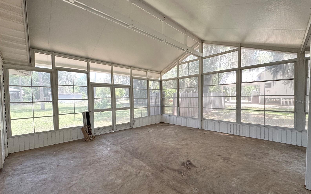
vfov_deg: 74.7
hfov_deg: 101.5
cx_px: 157
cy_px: 102
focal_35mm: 15
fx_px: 127
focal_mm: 2.22
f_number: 2.2
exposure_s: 1/99
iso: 200
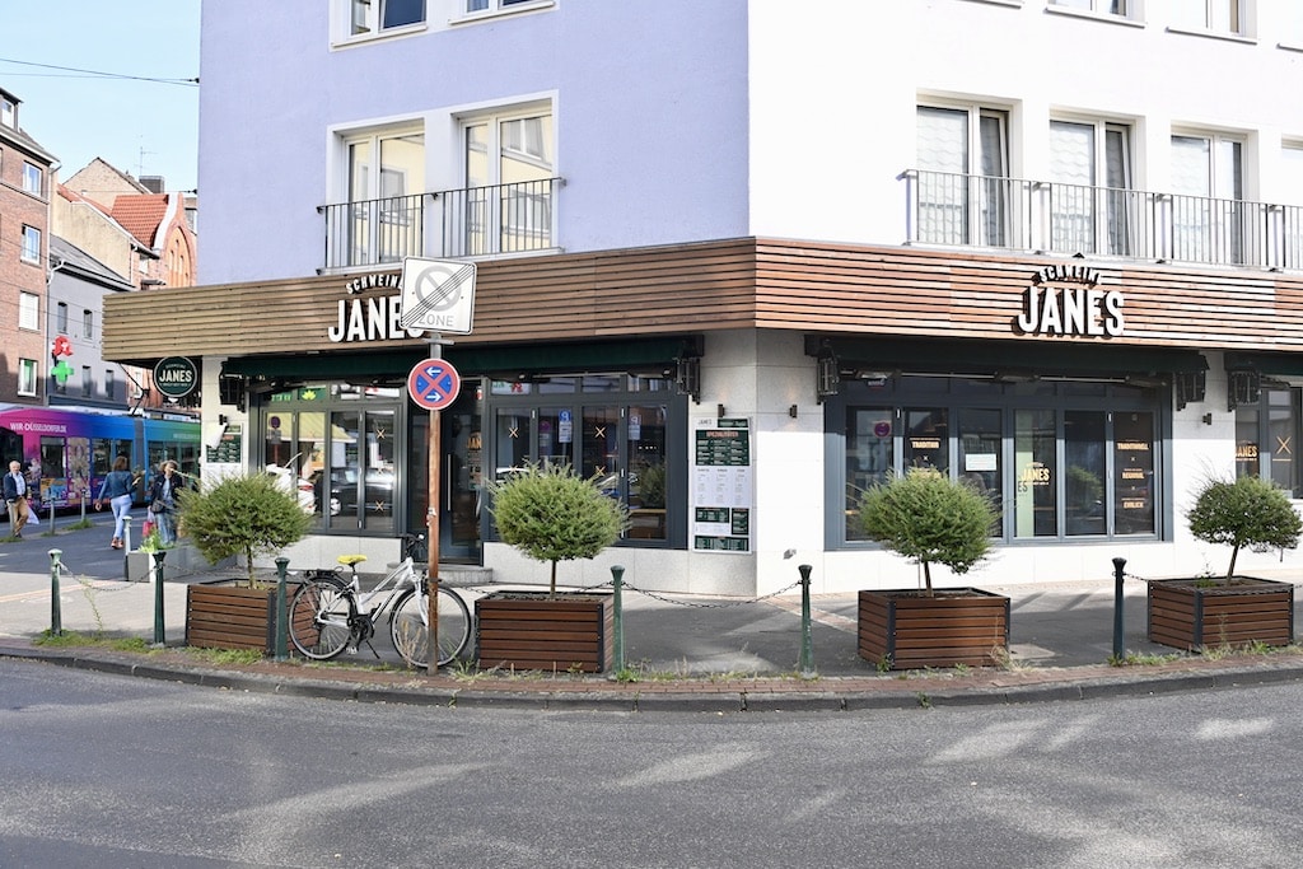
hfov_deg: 60.3
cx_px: 652
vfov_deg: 42.3
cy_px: 434
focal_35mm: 31
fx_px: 1122
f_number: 5.6
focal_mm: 31
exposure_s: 1/100
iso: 100
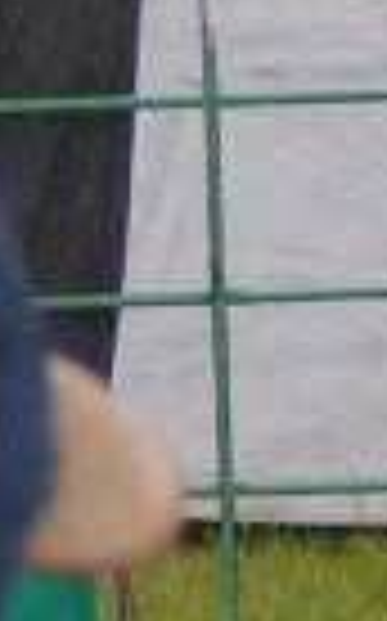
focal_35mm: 921
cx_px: 976
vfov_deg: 2.3
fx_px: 15575
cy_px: 450
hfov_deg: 1.4
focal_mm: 22.9
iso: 64
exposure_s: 1/200
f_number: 3.5
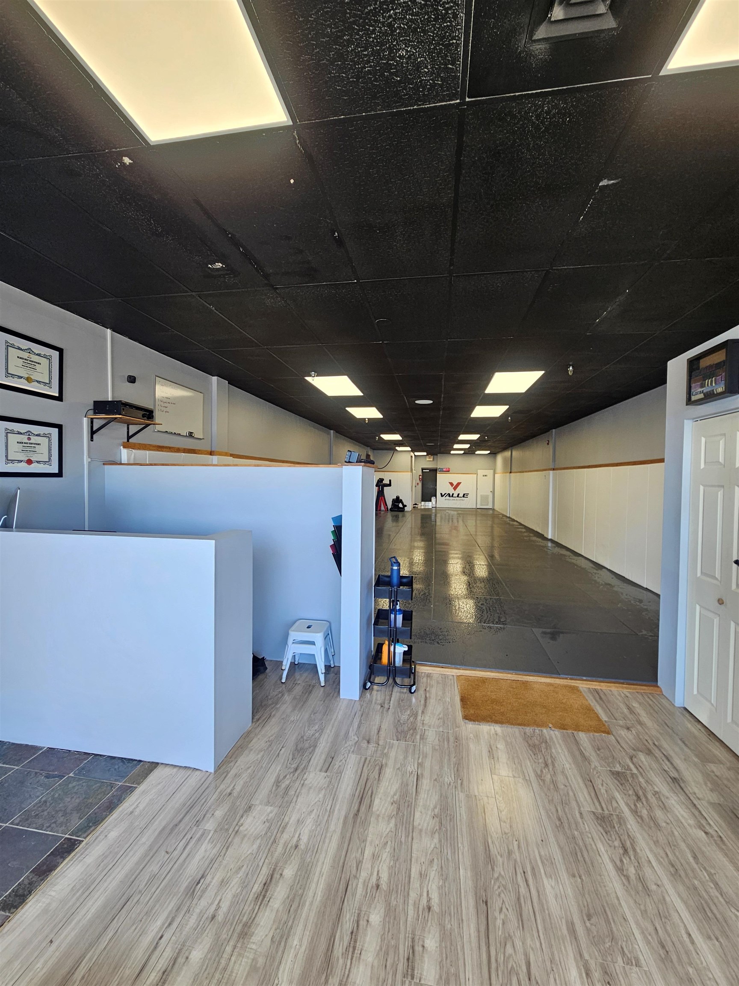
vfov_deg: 106.2
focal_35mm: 13
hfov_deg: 89.9
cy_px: 493
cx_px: 370
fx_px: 370
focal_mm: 2.2
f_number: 2.2
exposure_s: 1/60
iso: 50
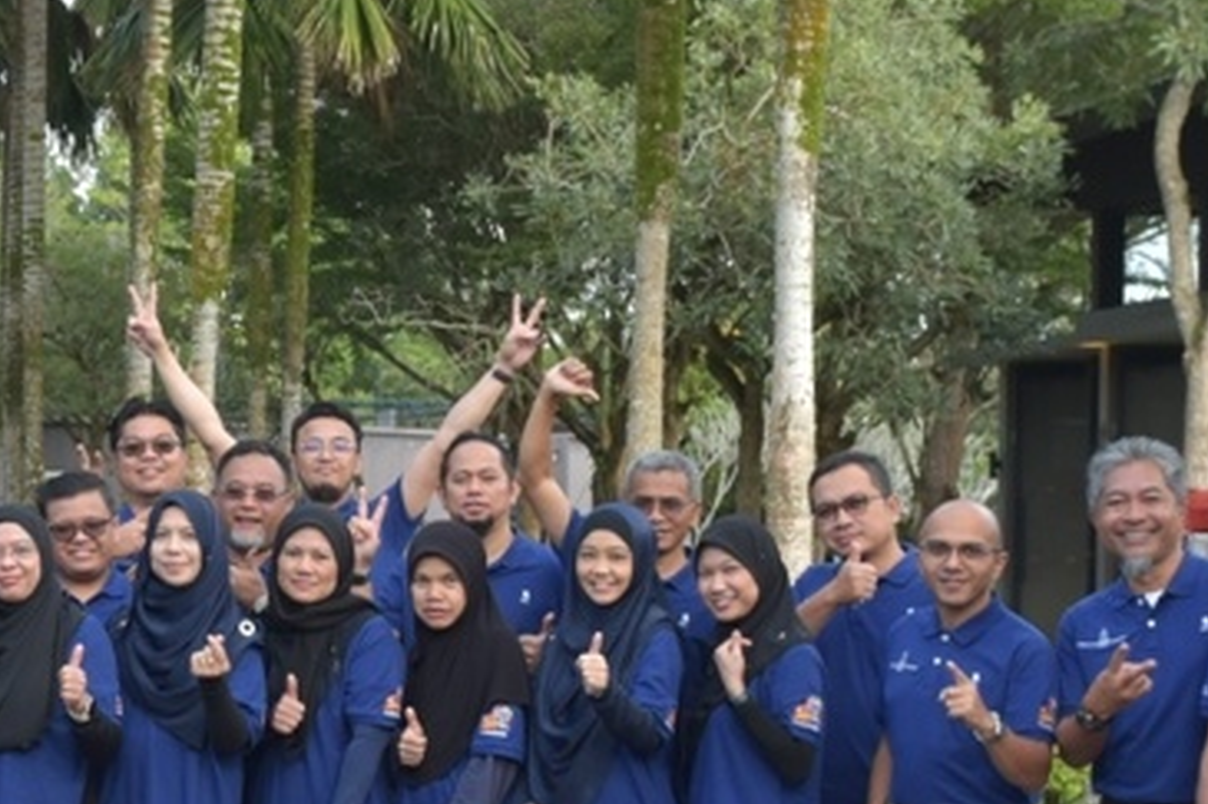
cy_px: 558
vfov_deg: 13.5
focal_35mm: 101
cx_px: -10
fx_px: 3387
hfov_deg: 19.6
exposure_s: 1/200
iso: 400
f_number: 7.1
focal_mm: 24
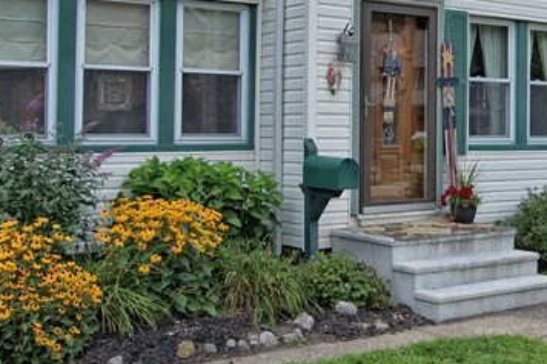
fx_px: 904
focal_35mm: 60
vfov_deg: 22.7
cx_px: 430
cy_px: 114
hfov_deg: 32.8
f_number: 5
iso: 100
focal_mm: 13
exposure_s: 1/500
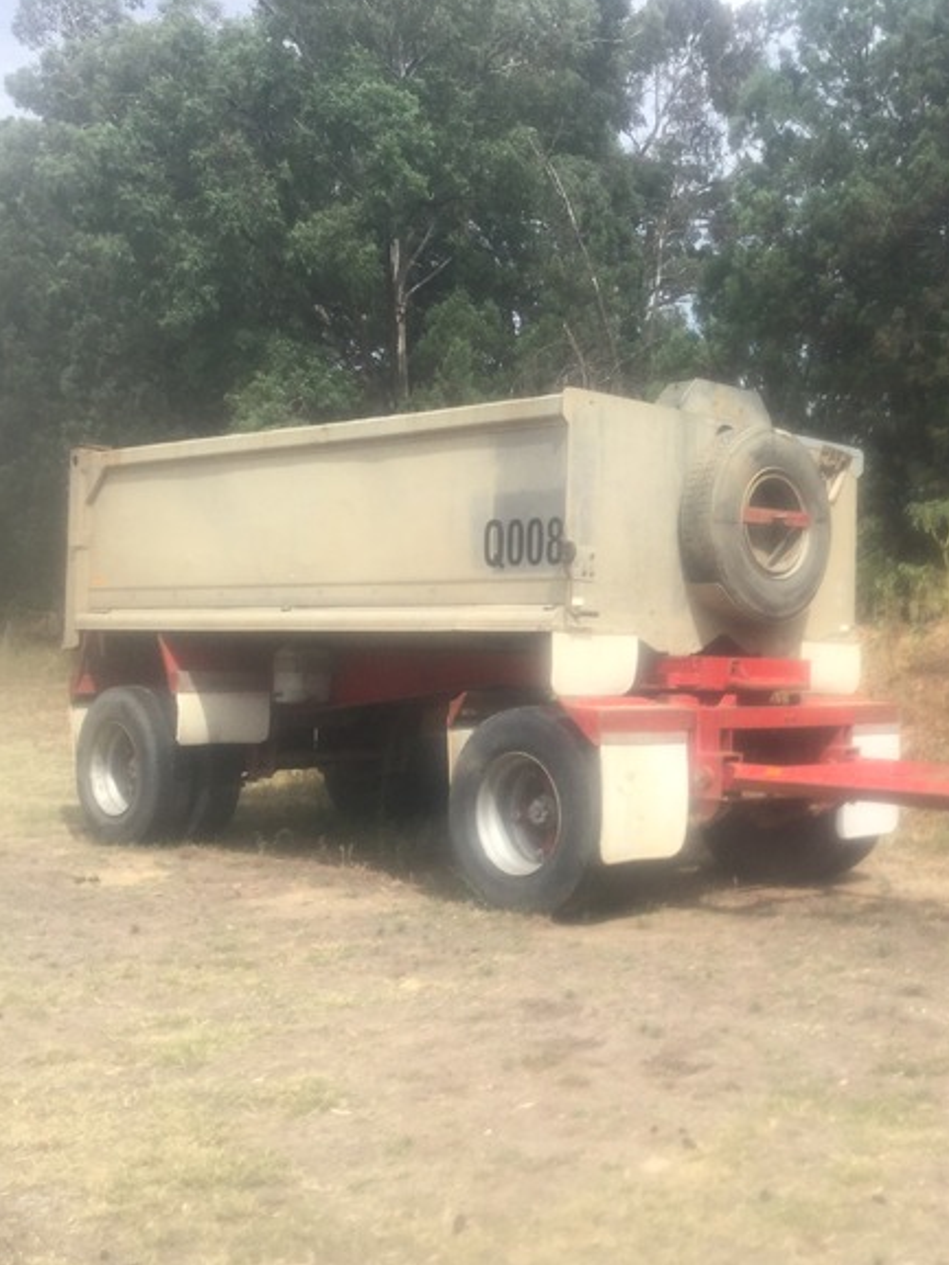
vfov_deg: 43.8
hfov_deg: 32.5
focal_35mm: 43
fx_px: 1571
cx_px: 785
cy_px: 647
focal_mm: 3.3
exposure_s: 1/727
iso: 25
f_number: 2.4
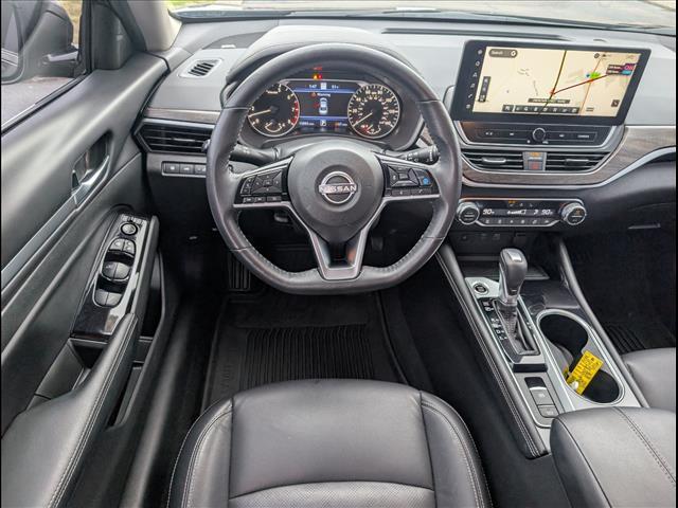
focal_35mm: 24
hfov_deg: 71.6
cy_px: 254
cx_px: 339
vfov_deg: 56.8
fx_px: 470
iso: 350
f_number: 1.68
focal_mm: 6.9
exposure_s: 1/370
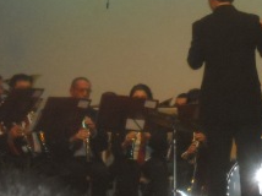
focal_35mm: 220
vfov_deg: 6.7
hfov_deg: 8.9
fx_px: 1663
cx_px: 269
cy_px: 36
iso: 766
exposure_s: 1/125
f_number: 4.7
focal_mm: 17.1
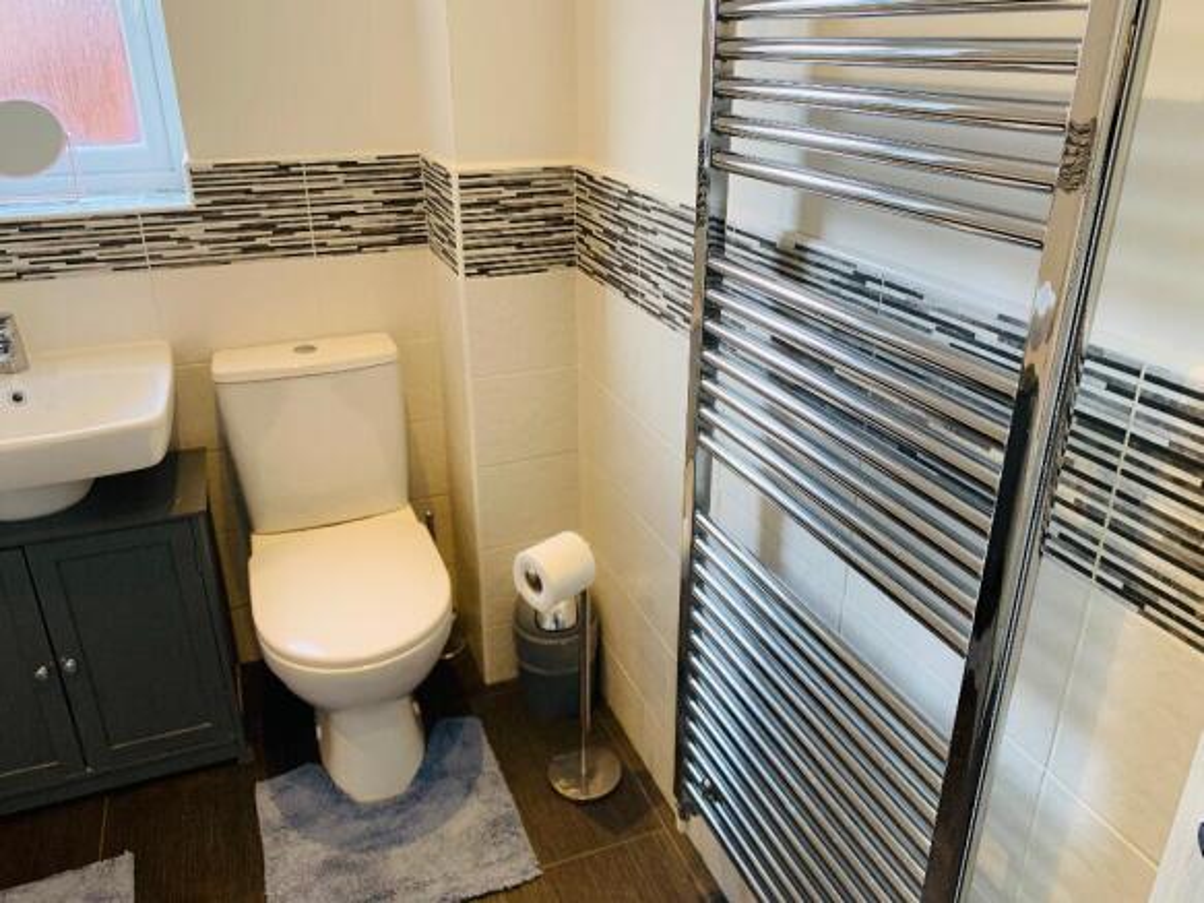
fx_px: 904
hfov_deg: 67.3
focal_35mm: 26
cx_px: 602
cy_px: 452
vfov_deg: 53.0
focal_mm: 4.25
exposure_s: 1/97
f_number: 1.8
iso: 100
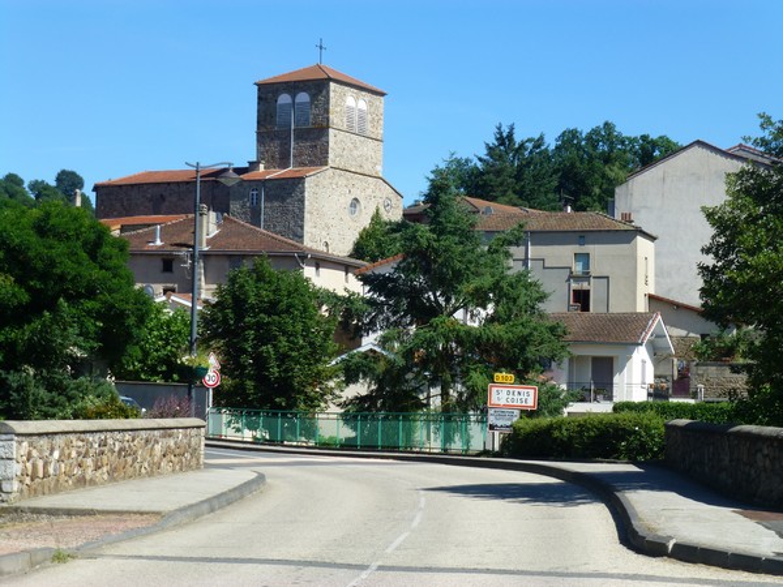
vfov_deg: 16.4
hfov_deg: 21.8
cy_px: 294
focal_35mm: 90
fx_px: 2036
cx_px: 392
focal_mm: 16.1
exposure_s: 1/400
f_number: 5.2
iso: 100
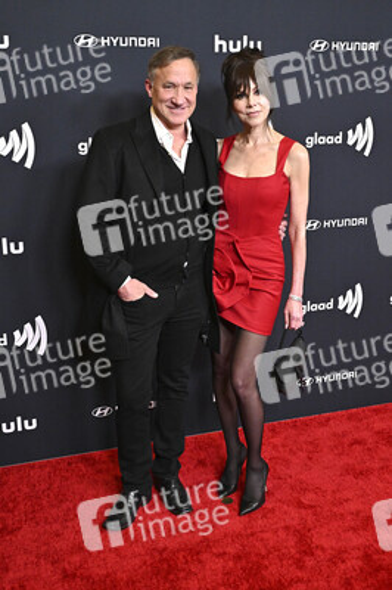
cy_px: 295
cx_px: 196
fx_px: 622
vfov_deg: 50.7
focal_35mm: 38
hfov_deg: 35.0
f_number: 5.6
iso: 4000
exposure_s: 1/250
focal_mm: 38
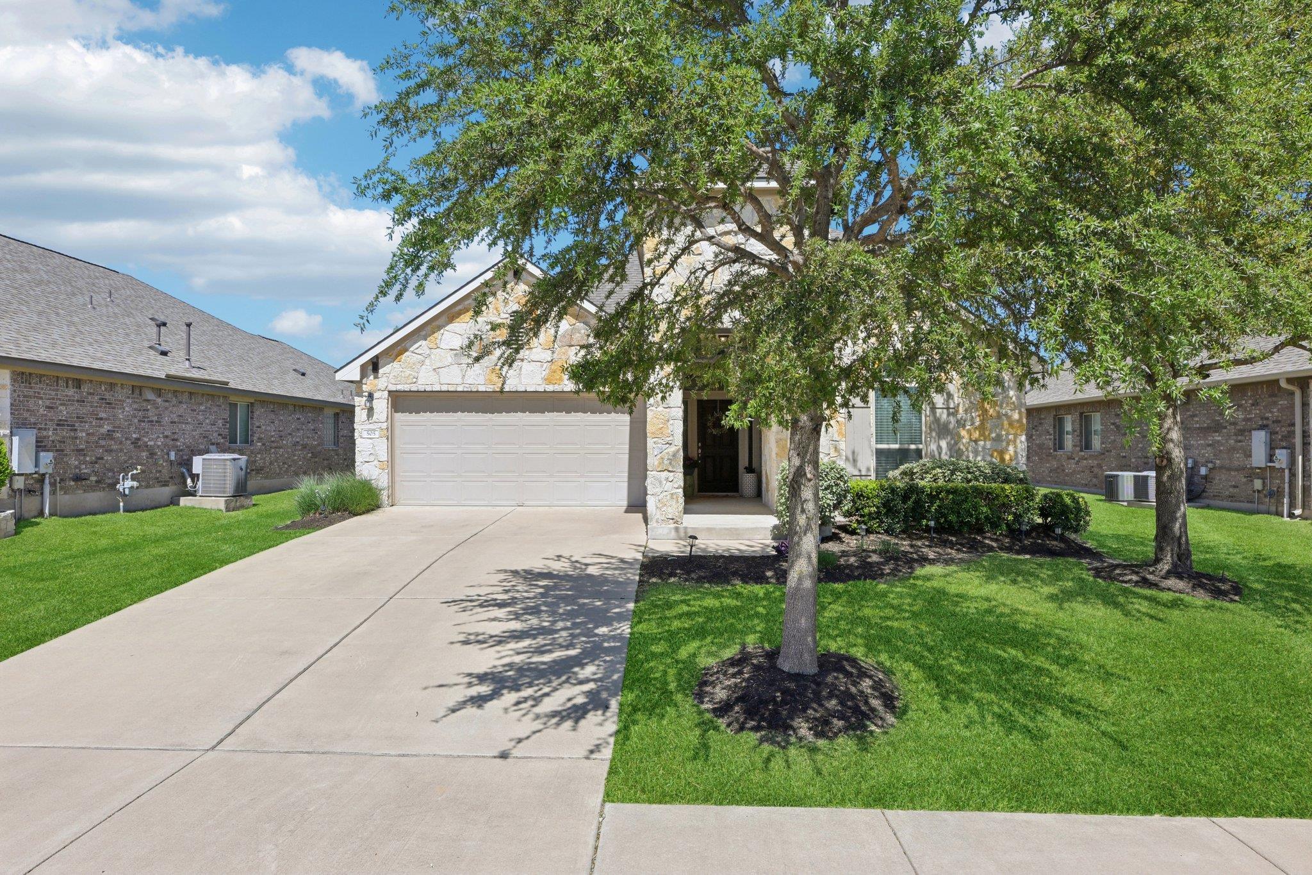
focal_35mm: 21
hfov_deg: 81.2
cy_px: 438
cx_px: 656
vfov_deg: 59.5
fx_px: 765
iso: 100
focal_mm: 14
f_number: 8
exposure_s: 1/350
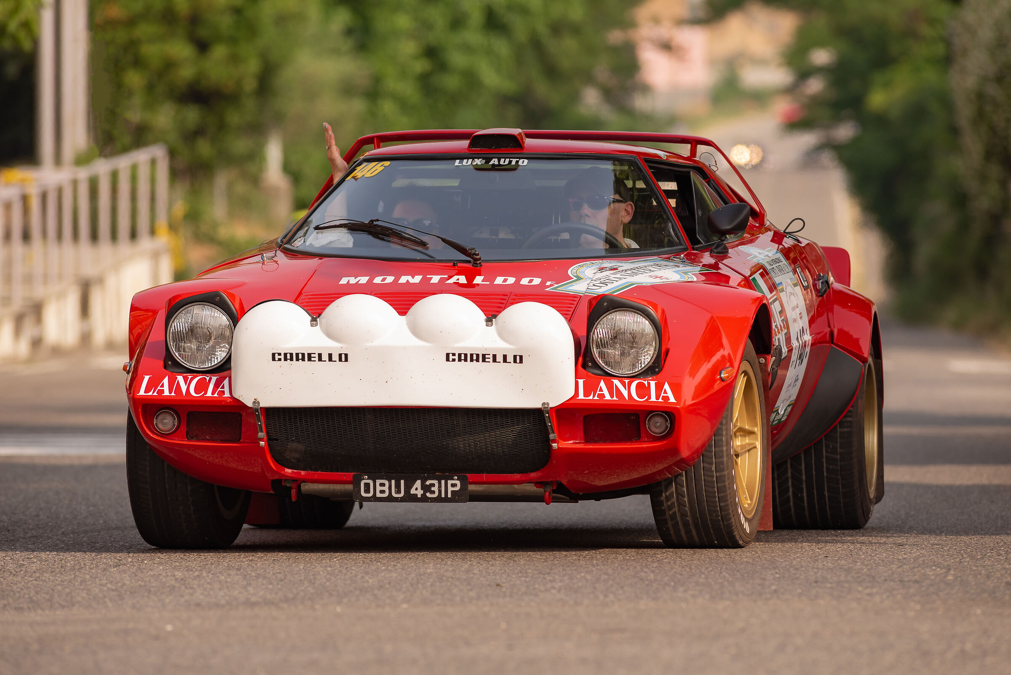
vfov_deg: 4.6
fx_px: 8428
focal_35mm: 300
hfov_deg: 6.9
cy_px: 338
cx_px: 506
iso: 400
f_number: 5.6
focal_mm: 300
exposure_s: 1/1250
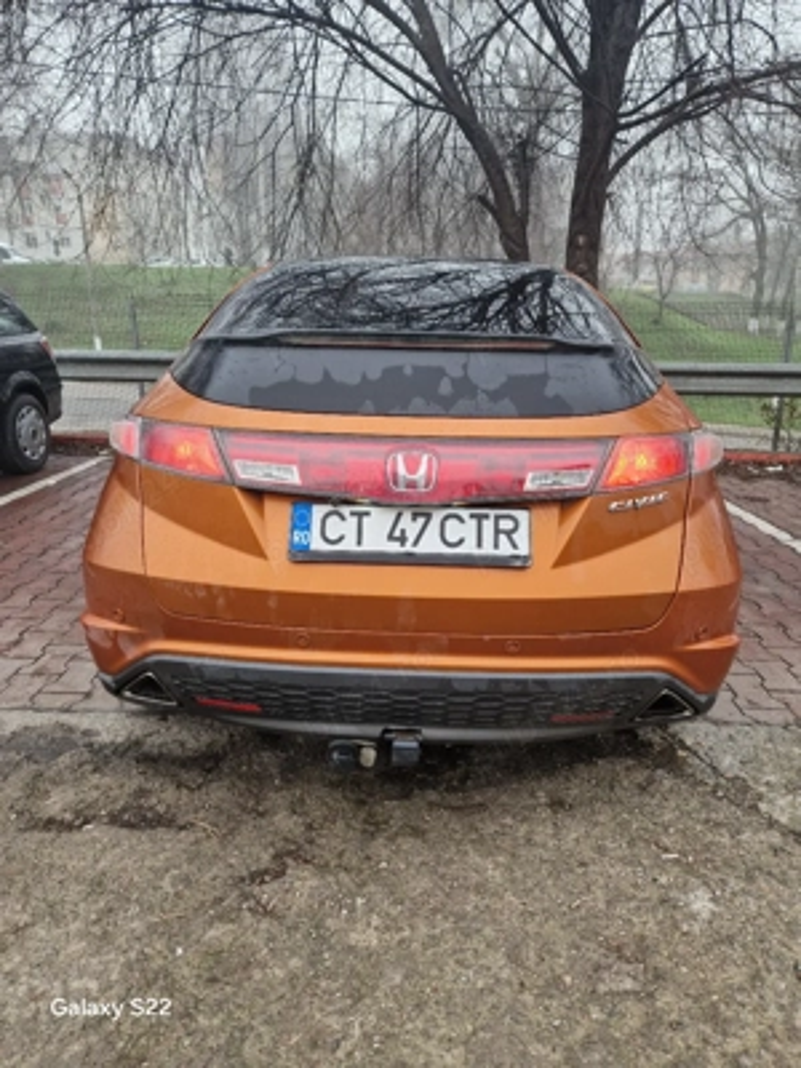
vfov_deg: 73.9
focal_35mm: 23
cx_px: 400
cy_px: 534
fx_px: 710
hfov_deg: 58.9
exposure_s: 1/182
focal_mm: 5.4
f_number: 1.8
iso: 100
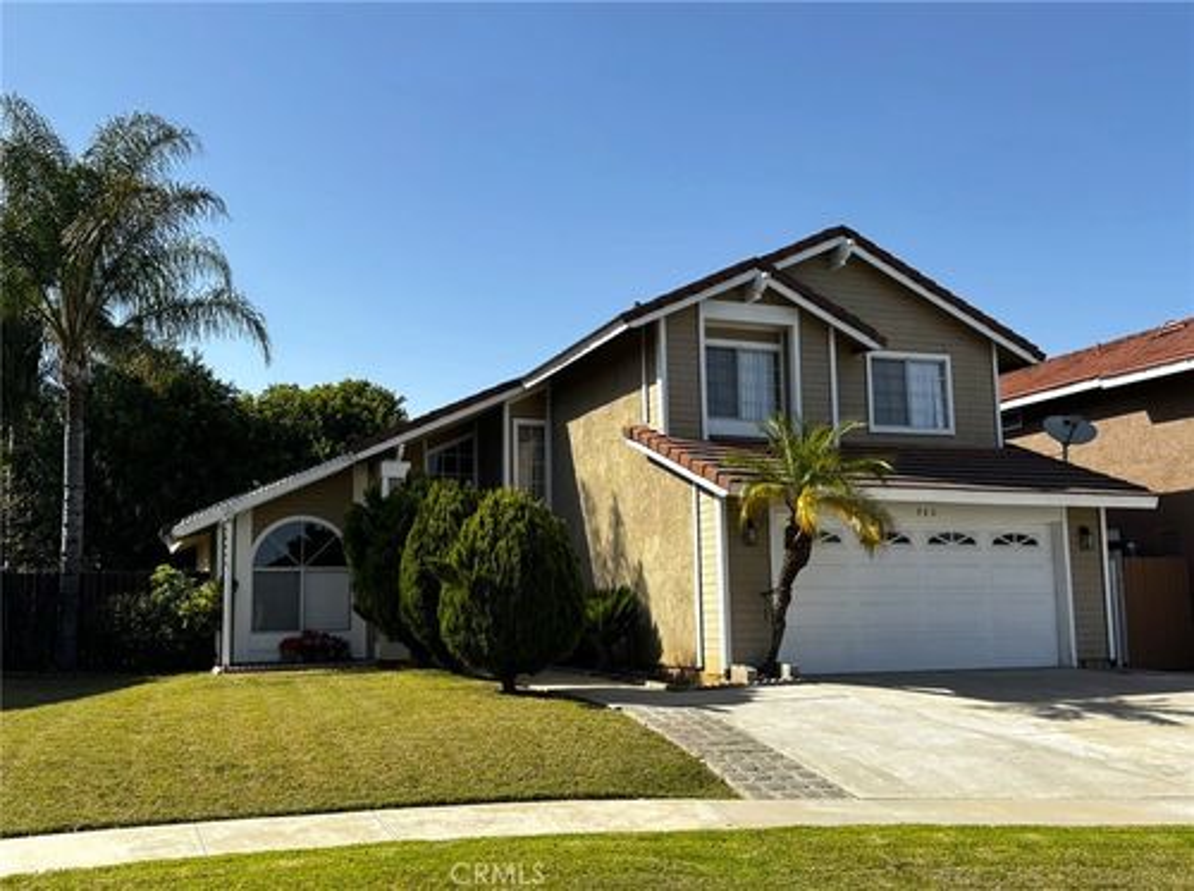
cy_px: 446
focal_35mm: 29
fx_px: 998
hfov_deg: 61.8
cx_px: 597
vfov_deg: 48.1
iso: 50
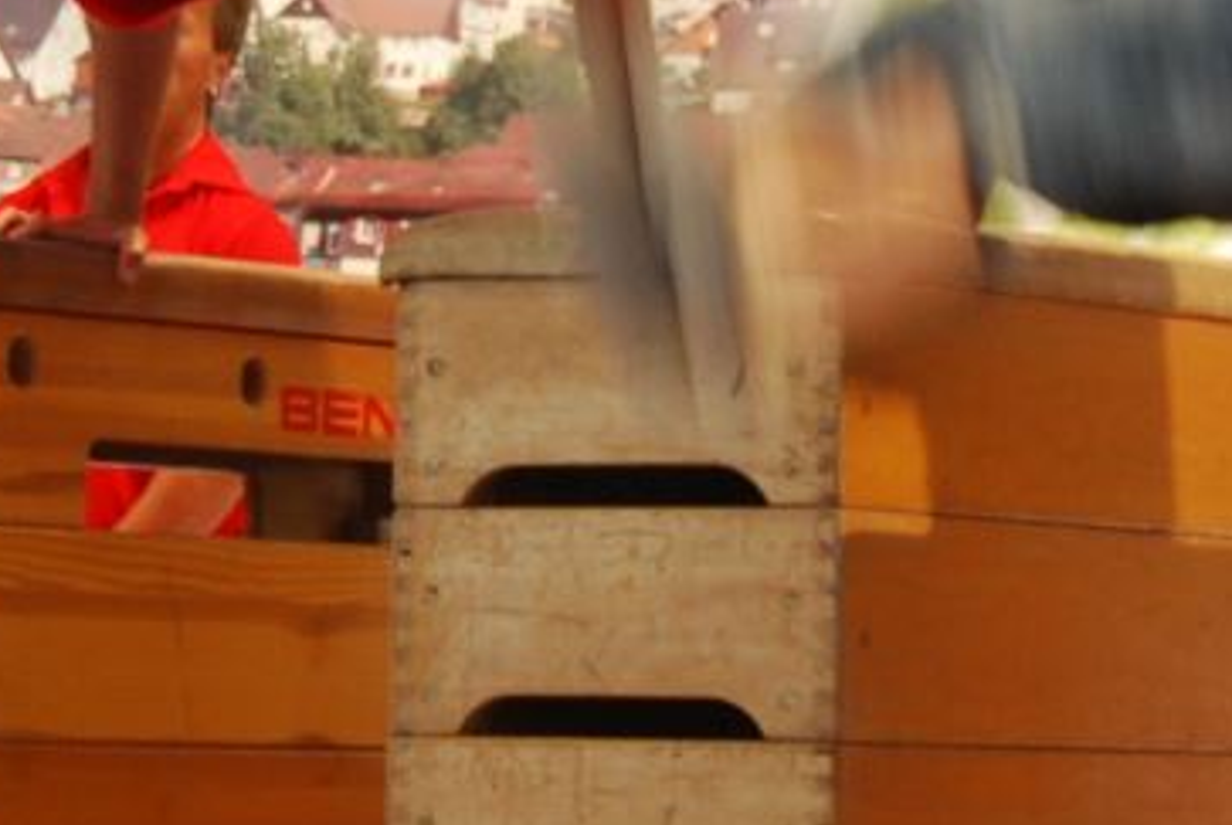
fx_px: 8703
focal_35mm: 254
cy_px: -49
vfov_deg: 5.4
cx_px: 438
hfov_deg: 8.1
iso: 250
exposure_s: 1/30
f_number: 4.5
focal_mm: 32
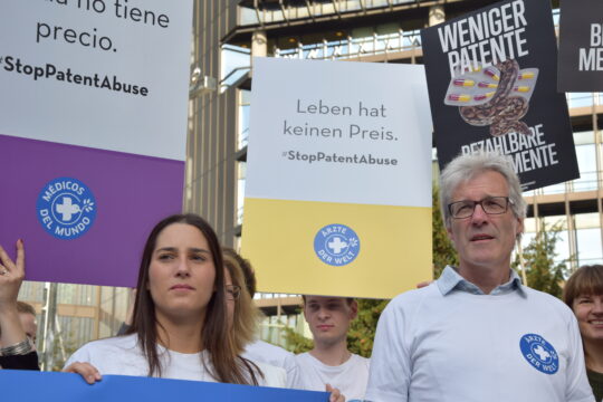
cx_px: 302
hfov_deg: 27.0
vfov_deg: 18.2
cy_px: 201
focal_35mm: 75
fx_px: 1256
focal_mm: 50
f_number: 8
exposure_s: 1/320
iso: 200
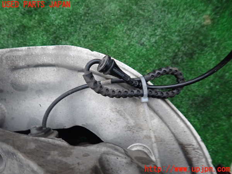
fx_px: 168
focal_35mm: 25
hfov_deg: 69.4
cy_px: 87
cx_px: 116
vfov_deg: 54.9
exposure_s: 1/30
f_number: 2
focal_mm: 4.5
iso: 500
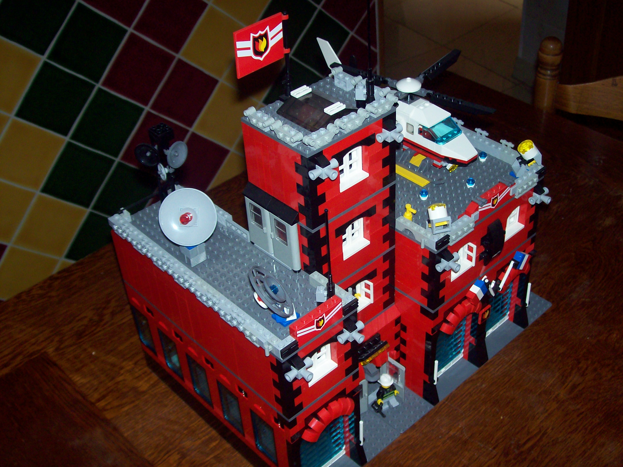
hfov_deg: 42.1
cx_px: 312
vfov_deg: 32.2
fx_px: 810
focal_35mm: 45
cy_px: 234
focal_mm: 7.6
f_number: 3
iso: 80
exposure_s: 1/73.1
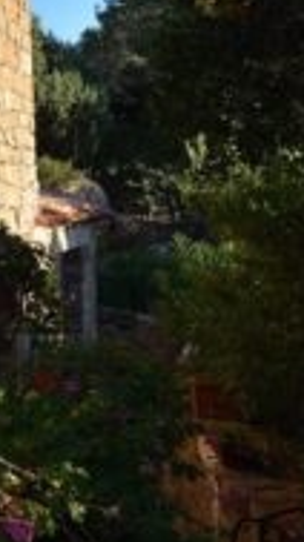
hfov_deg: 14.2
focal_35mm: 65
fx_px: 934
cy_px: 198
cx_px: -367
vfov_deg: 32.2
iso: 800
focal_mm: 24
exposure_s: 1/500
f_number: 11
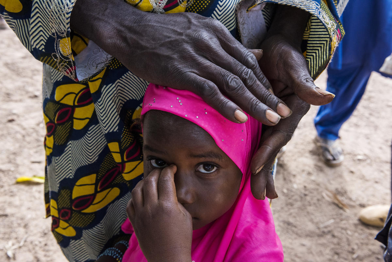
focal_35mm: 44
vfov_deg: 30.5
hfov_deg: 44.5
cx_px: 196
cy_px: 131
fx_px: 479
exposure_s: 1/400
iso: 1000
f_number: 10
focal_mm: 44
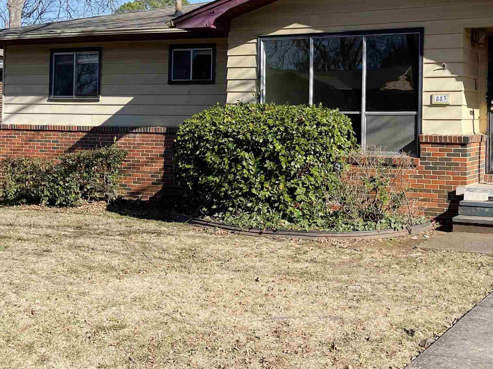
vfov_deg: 28.3
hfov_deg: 37.0
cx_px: 339
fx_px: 726
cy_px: 111
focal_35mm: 51
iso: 32
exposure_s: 1/2488
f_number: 1.6
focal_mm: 5.1
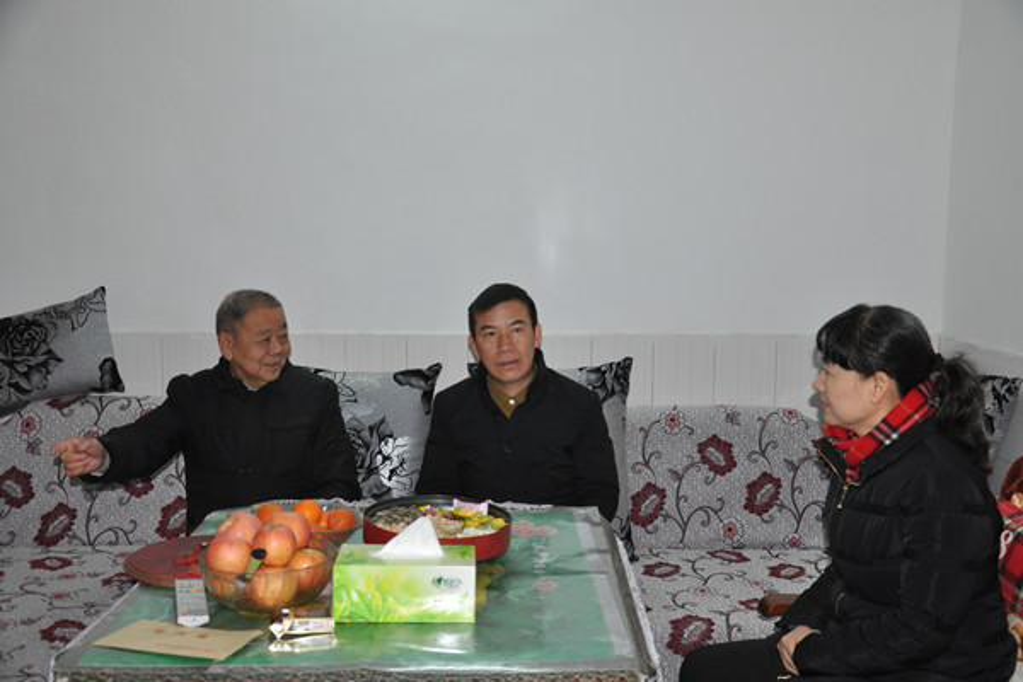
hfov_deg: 51.3
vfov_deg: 35.5
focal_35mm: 38
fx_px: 1066
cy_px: 341
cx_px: 512
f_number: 4
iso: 800
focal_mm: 25
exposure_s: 1/60
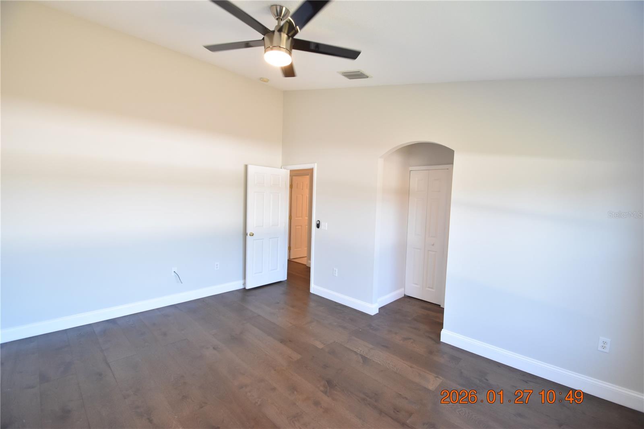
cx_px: 322
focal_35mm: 15
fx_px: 268
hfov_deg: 100.4
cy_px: 214
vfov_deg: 77.3
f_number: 3.5
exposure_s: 1/90
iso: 800
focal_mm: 10
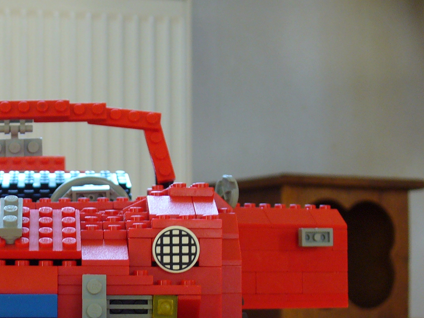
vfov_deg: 13.1
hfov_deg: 17.3
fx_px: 1372
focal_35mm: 112
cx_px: 35
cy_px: 281
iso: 100
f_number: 3.1
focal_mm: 9.9
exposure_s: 1/30
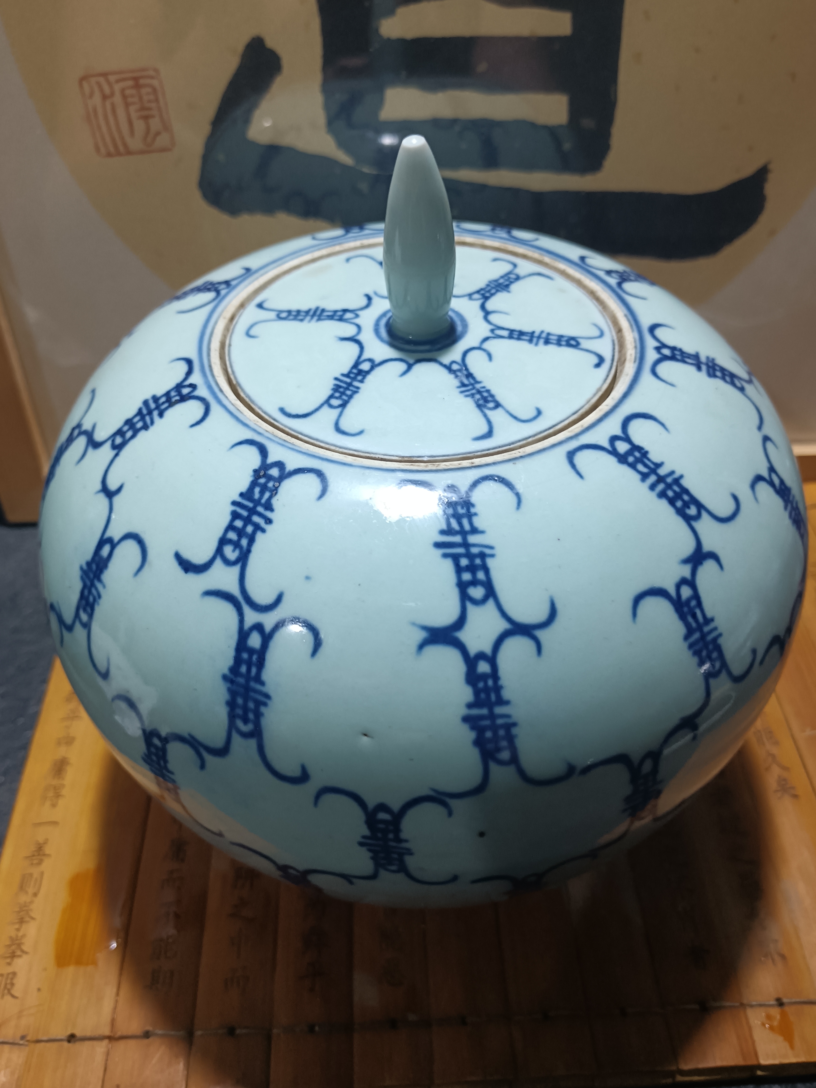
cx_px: 408
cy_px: 544
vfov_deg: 65.3
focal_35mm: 27
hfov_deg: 51.4
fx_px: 849
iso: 777
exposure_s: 1/33.3
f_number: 1.9
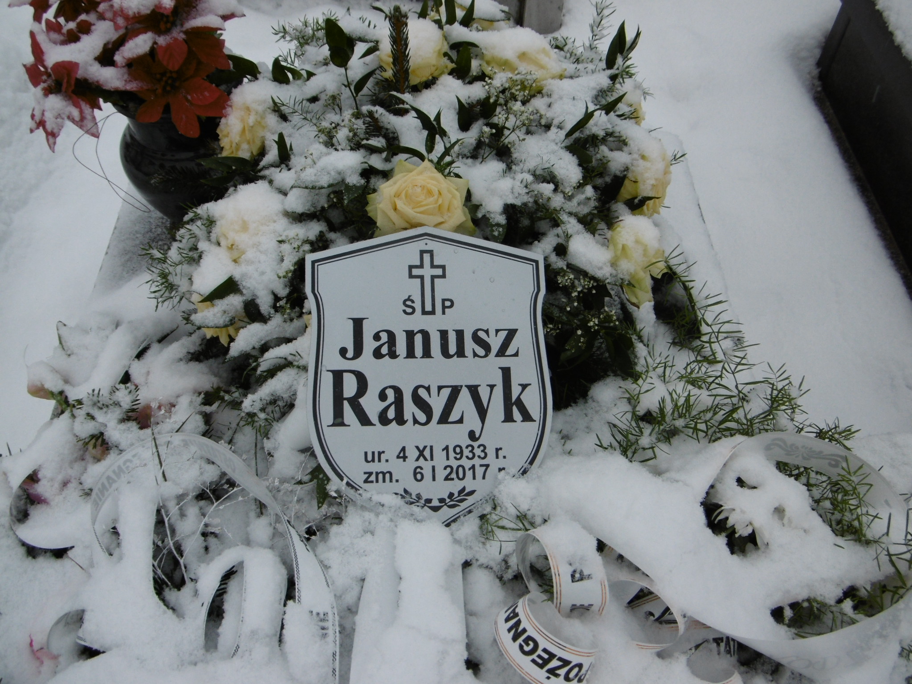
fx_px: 843
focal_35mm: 32
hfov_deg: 56.8
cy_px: 342
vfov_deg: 44.2
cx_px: 456
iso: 100
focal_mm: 5.8
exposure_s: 1/60
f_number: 3.5
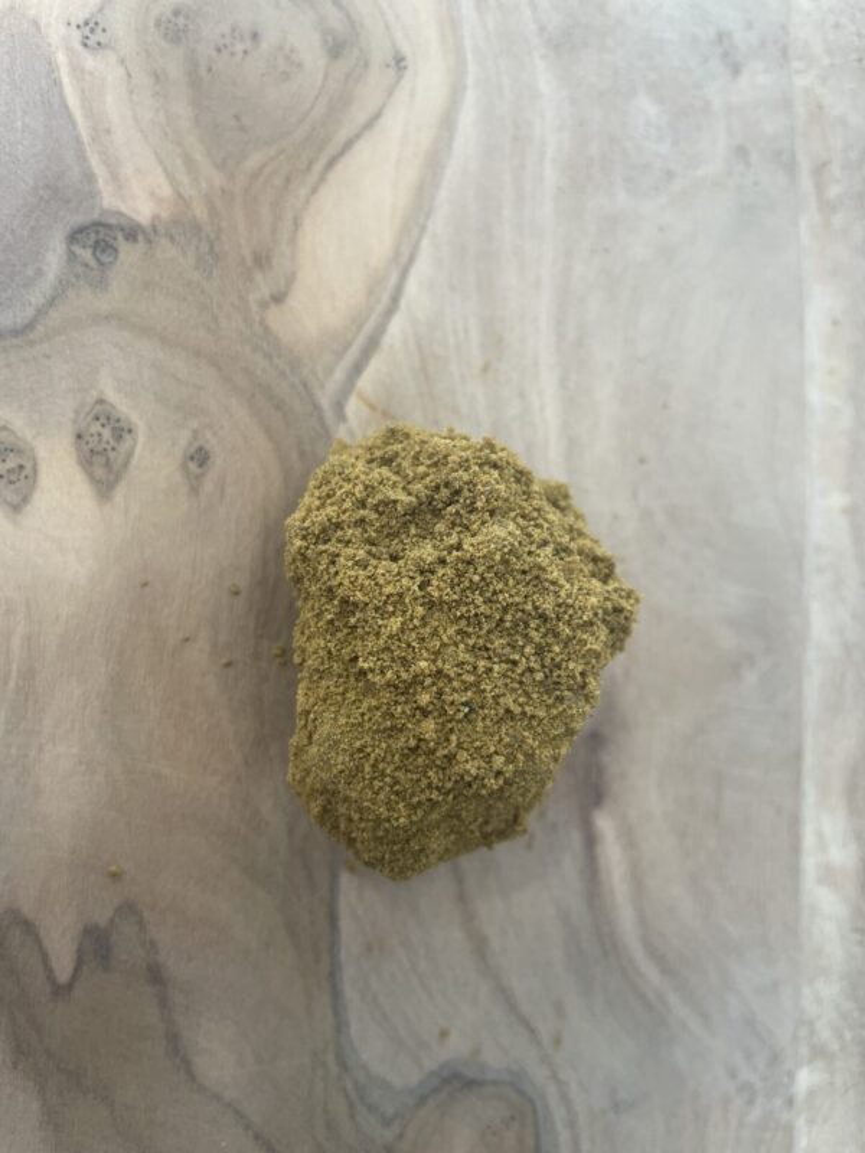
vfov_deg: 67.3
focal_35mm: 26
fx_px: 866
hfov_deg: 53.1
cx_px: 432
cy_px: 576
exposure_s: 1/63
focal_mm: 4.2
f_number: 1.6
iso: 64
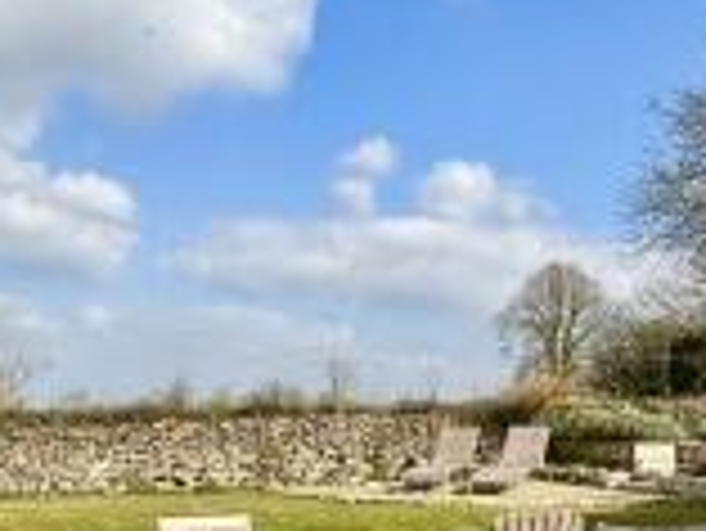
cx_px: 371
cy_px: 425
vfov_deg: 27.5
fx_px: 1061
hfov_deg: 36.8
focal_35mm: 52
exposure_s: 1/2506
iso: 50
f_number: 2.2
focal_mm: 2.22
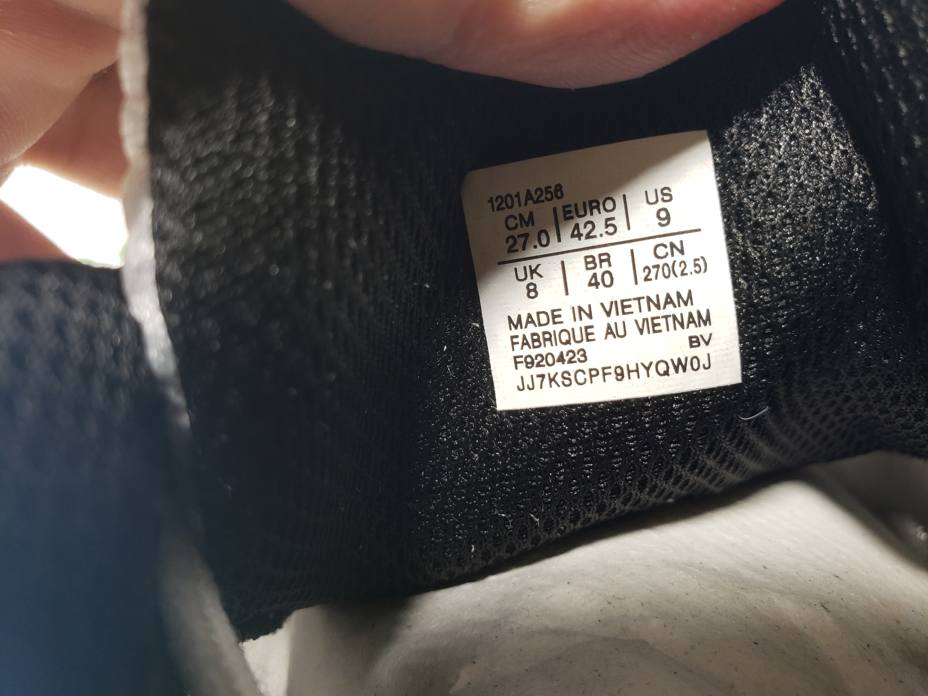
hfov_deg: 67.3
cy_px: 348
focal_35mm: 26
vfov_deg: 53.1
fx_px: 697
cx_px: 464
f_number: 2.4
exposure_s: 1/100
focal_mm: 4.3
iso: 100
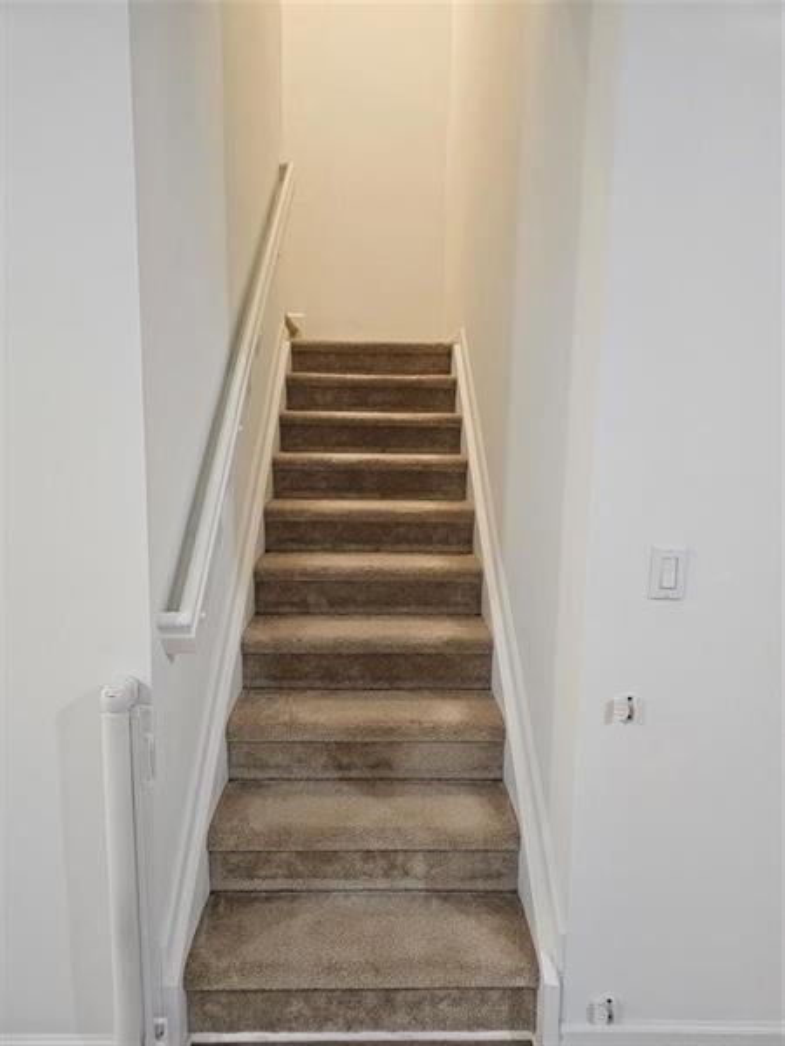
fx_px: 695
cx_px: 392
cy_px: 523
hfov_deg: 58.9
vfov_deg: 73.9
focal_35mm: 23
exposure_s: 1/120
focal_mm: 6.3
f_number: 1.7
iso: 800
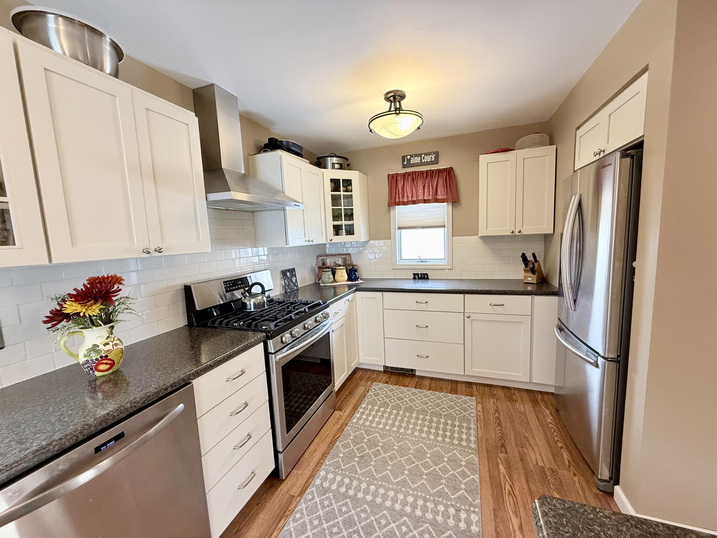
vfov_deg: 85.7
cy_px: 269
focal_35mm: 14
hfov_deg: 102.1
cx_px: 358
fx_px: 290
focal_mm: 2.22
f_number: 2.2
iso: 200
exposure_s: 1/60
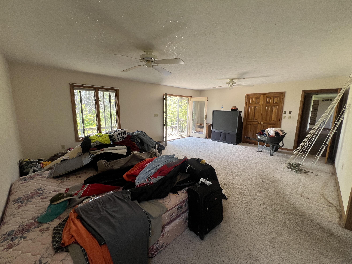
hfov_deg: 106.2
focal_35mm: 13
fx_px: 132
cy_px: 132
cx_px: 176
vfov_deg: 89.9
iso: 64
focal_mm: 1.57
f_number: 1.8
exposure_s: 1/99
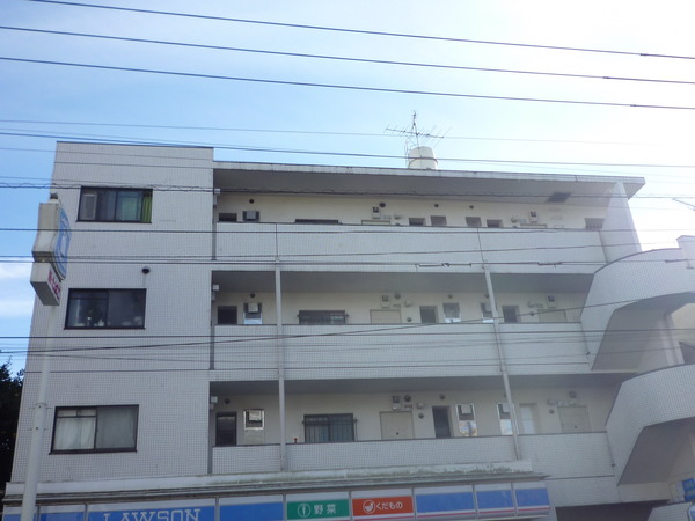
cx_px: 348
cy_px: 260
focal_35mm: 33
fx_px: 663
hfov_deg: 55.4
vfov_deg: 42.9
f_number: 2.8
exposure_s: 1/500
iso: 80
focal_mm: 4.4
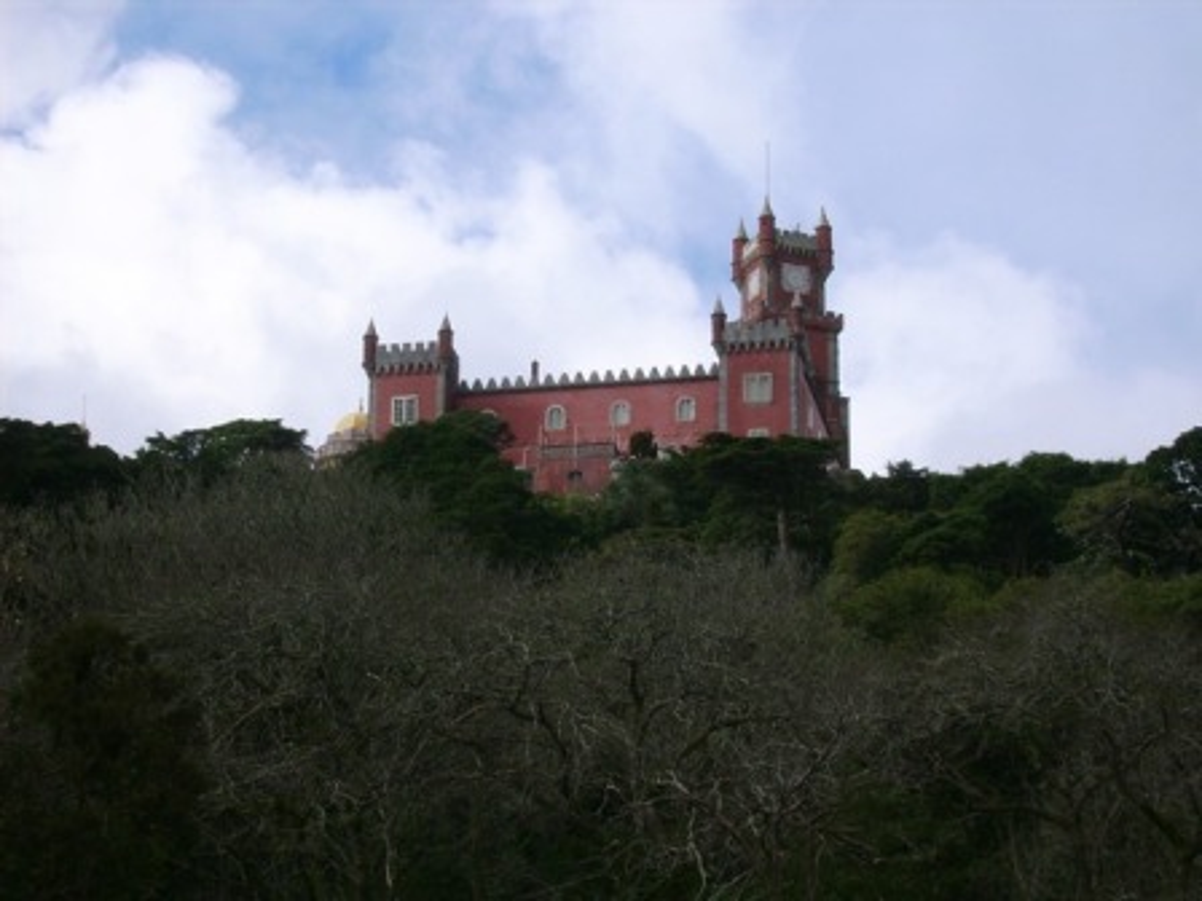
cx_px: 601
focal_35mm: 103
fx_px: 3577
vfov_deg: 14.4
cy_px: 450
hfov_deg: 19.1
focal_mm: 17.14
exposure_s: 1/176
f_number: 10.1
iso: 50
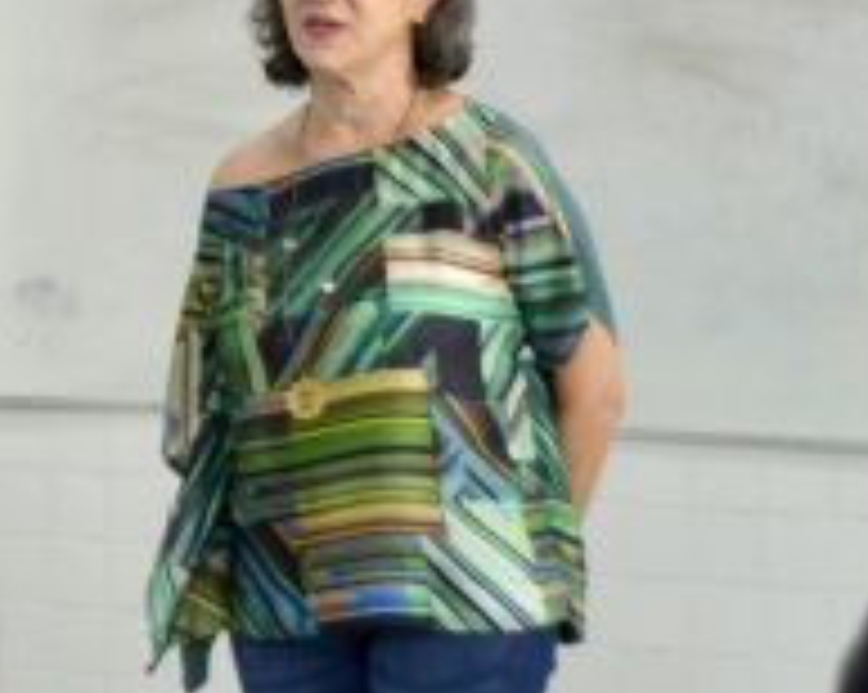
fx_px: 4799
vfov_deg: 8.3
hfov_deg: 10.2
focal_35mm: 187
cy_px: 358
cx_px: -148
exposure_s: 1/80
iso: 1250
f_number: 4.8
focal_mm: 48
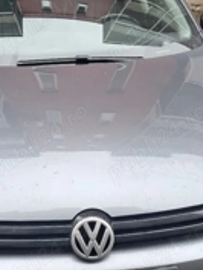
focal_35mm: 61
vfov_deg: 31.6
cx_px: 69
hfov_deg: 23.9
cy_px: 160
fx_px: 476
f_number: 1.8
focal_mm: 4
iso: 64
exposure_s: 1/50
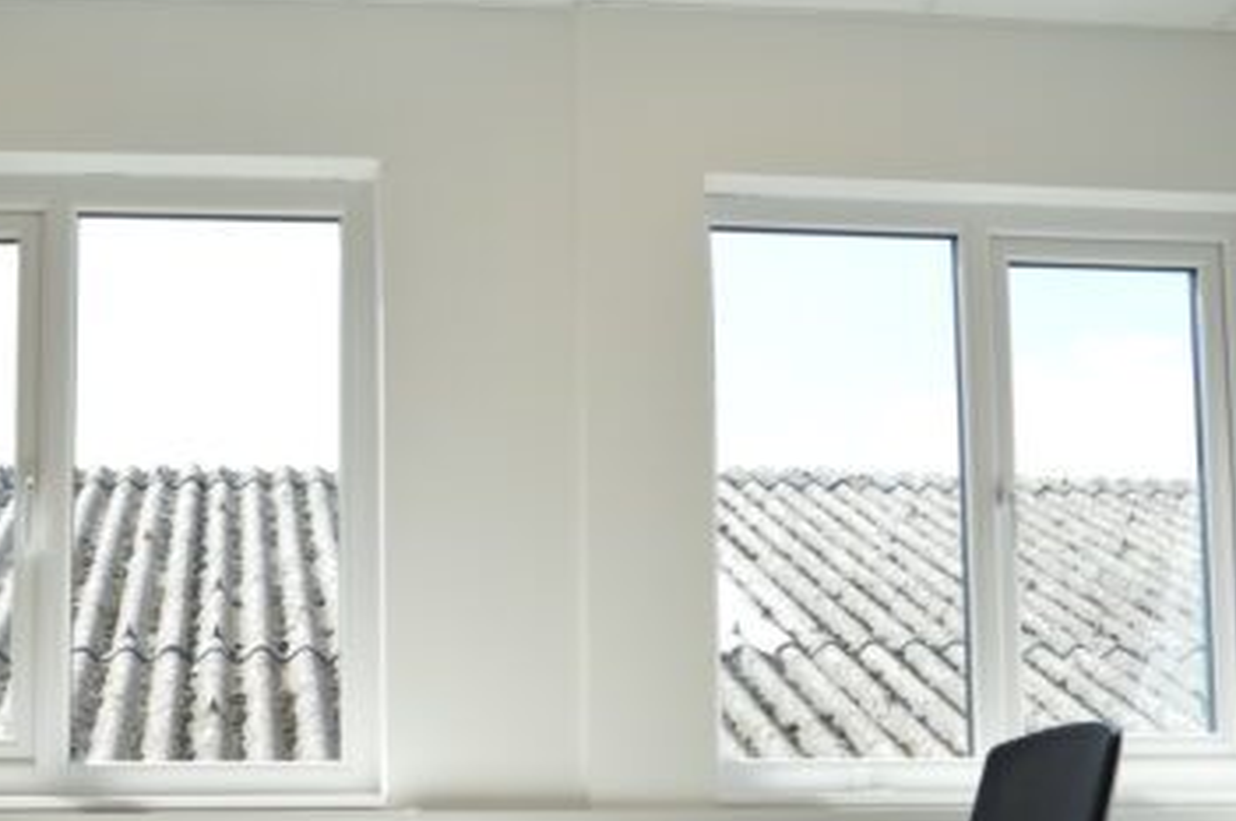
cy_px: 689
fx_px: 1846
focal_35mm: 54
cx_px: 380
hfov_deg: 36.5
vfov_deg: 24.5
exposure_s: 1/320
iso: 200
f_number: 5
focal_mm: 21
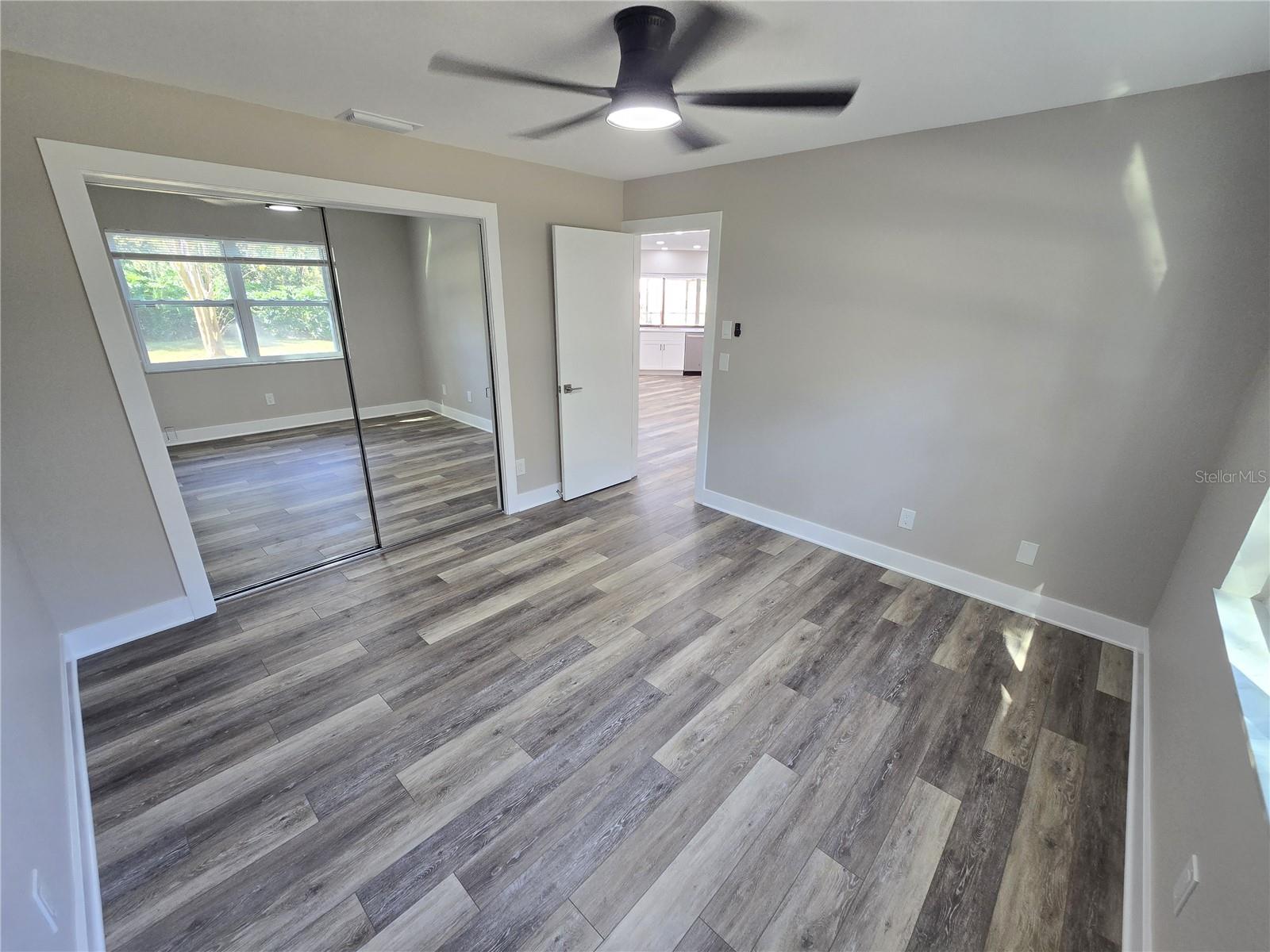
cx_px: 635
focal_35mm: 13
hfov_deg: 106.2
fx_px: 477
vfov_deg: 89.9
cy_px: 476
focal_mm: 2.2
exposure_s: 1/60
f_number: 2.2
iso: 125
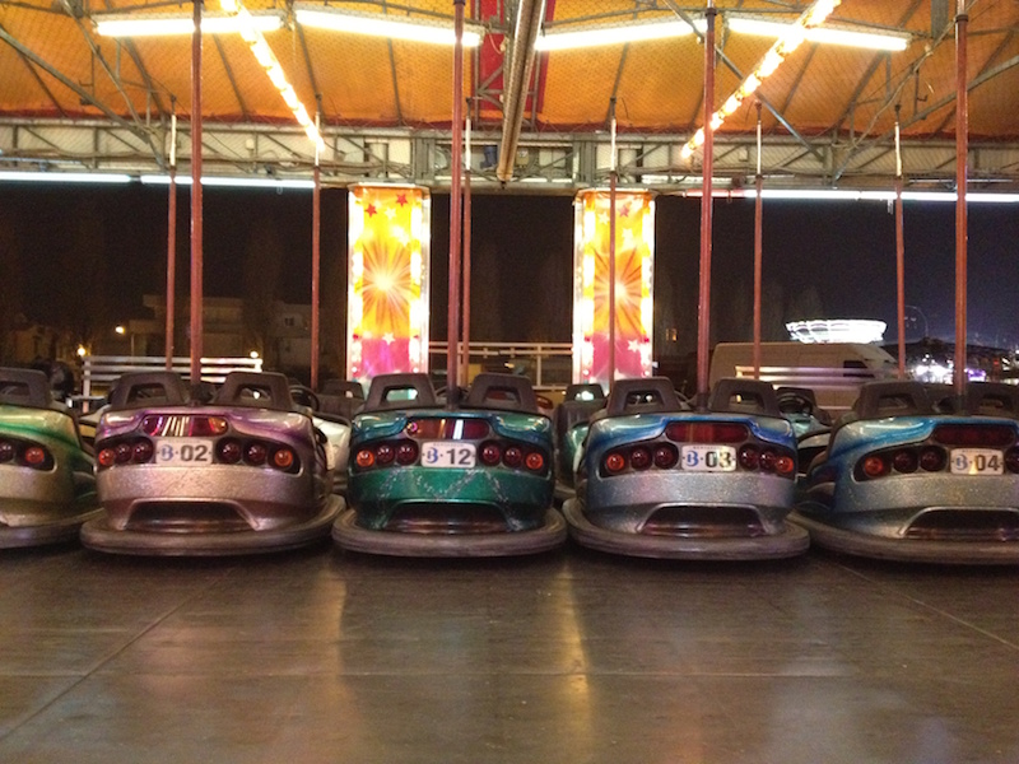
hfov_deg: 52.6
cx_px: 510
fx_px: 1030
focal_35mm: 35
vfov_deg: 40.7
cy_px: 382
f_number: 2.4
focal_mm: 4.28
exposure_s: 1/17
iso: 640
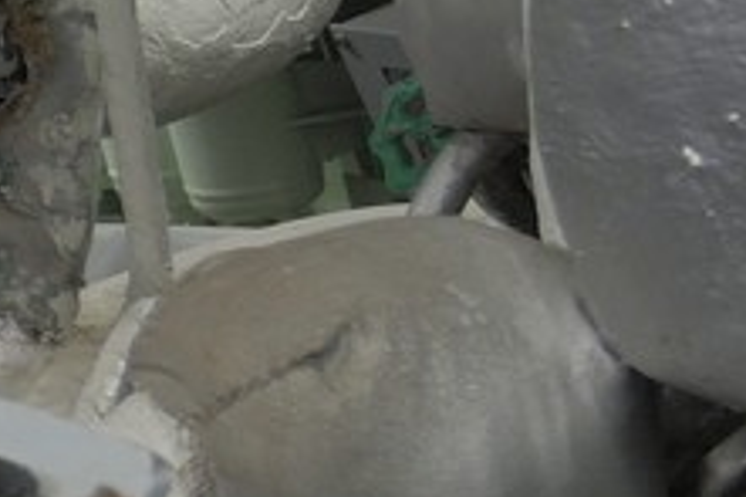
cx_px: -1674
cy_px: -233
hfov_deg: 9.5
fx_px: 3147
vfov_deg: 8.8
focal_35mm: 152
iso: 100
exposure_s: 1/2
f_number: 5
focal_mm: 14
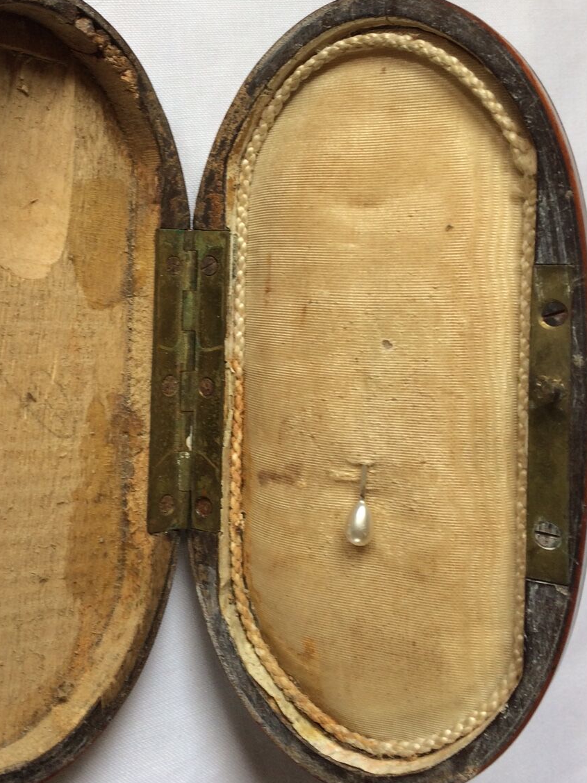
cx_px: 176
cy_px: 287
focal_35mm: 42
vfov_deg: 44.4
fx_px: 950
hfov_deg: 33.9
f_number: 2.2
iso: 40
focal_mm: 4.15
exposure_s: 1/50
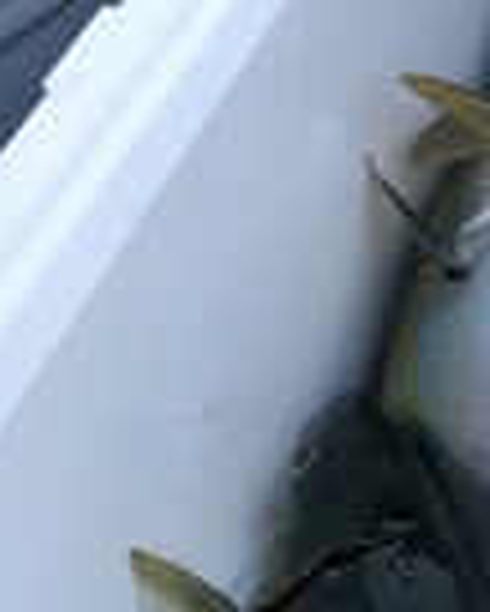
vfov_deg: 22.8
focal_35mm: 83
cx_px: 661
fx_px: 1503
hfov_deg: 17.3
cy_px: 432
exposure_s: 1/30
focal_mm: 4.15
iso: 100
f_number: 2.2
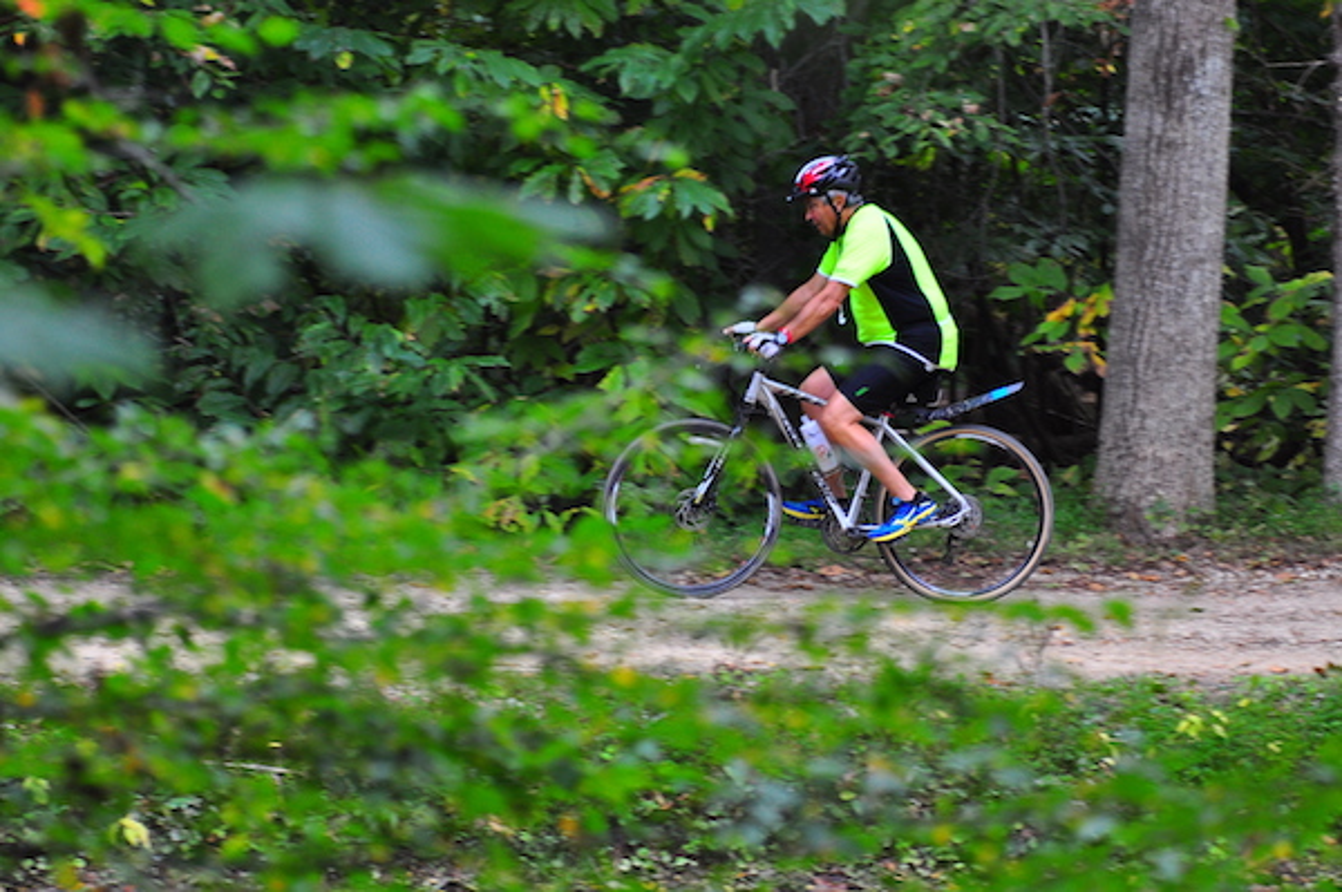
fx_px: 10895
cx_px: 671
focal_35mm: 292
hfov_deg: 7.0
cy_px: 446
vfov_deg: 4.7
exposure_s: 1/200
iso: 500
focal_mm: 195
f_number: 5
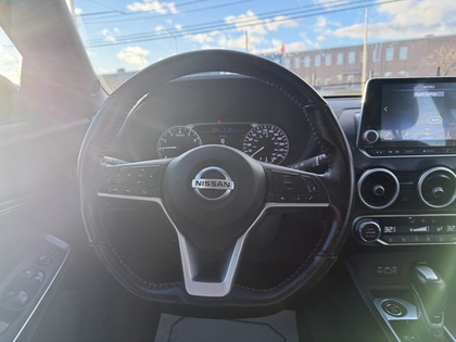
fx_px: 316
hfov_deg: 71.6
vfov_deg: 56.8
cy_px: 171
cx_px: 228
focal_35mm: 24
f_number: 1.78
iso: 100
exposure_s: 1/377
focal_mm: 6.76
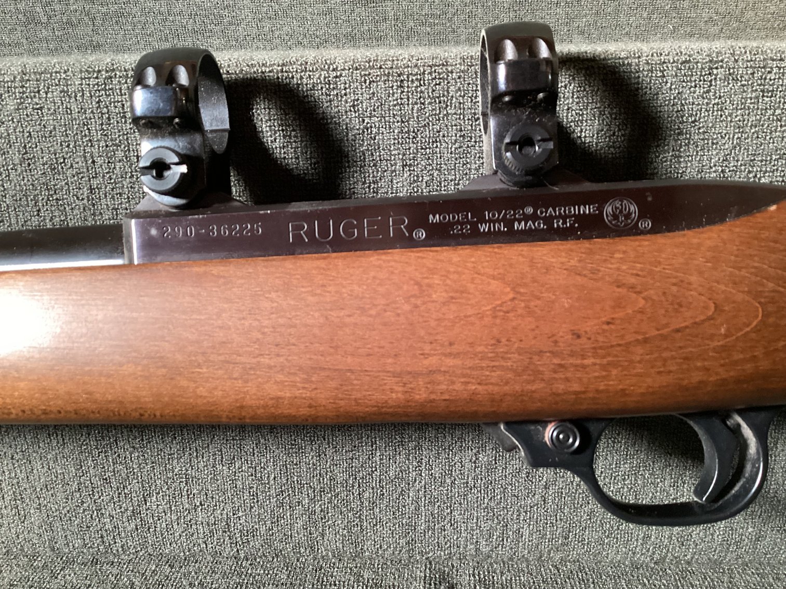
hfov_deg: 58.3
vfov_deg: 45.4
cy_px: 294
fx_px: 704
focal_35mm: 31
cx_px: 393
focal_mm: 3.3
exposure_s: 1/33
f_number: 2.4
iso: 400
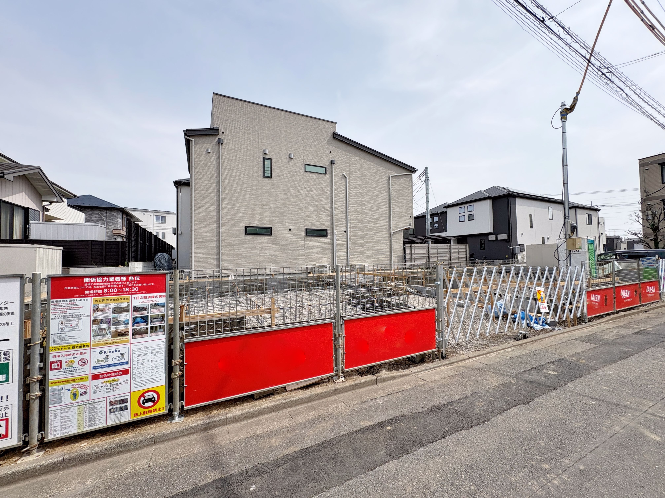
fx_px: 269
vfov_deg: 85.6
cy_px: 249
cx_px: 332
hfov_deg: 102.1
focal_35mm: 14
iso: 50
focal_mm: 2.22
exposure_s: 1/1600
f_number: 2.2
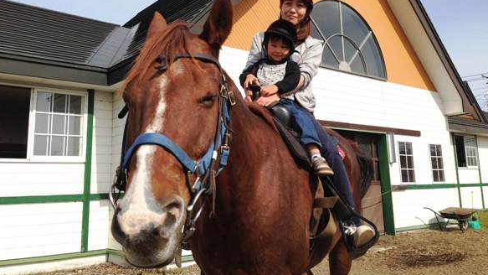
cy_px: 104
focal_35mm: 37
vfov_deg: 31.9
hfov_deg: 54.0
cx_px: 243
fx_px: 479
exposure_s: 1/2169
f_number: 2.4
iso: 50
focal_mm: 4.12
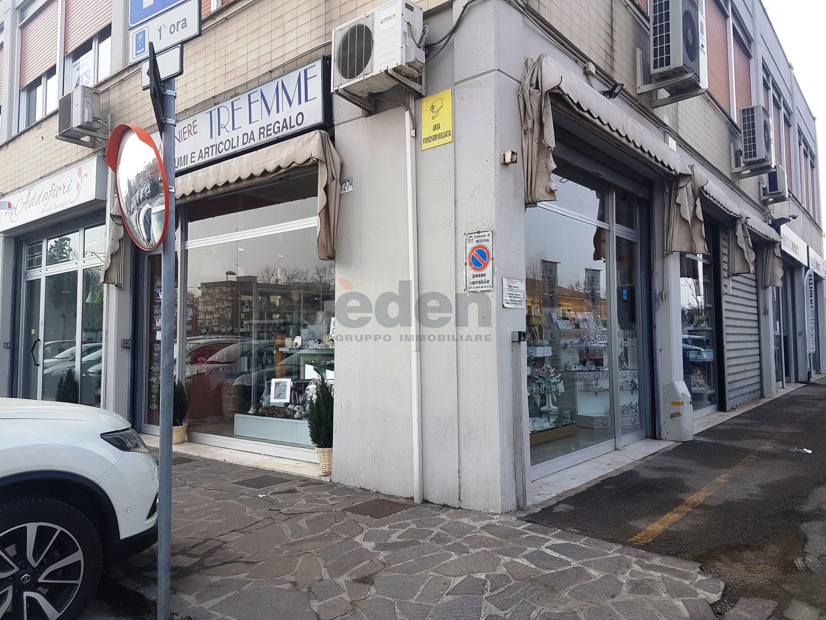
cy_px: 310
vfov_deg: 53.1
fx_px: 620
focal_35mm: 26
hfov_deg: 67.3
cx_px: 413
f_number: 1.7
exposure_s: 1/826
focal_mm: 4.2
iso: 40
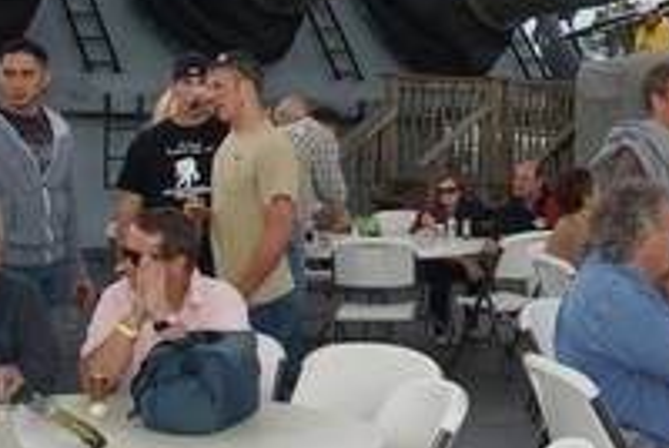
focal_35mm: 90
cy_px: 25
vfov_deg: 15.0
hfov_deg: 21.6
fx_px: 1675
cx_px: 699
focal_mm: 24
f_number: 8
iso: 100
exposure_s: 1/125
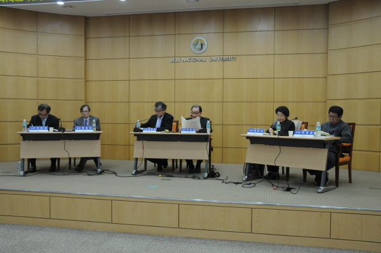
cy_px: 126
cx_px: 190
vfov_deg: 36.8
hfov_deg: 53.2
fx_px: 380
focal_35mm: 36
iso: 800
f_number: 3.8
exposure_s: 1/100
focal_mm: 24
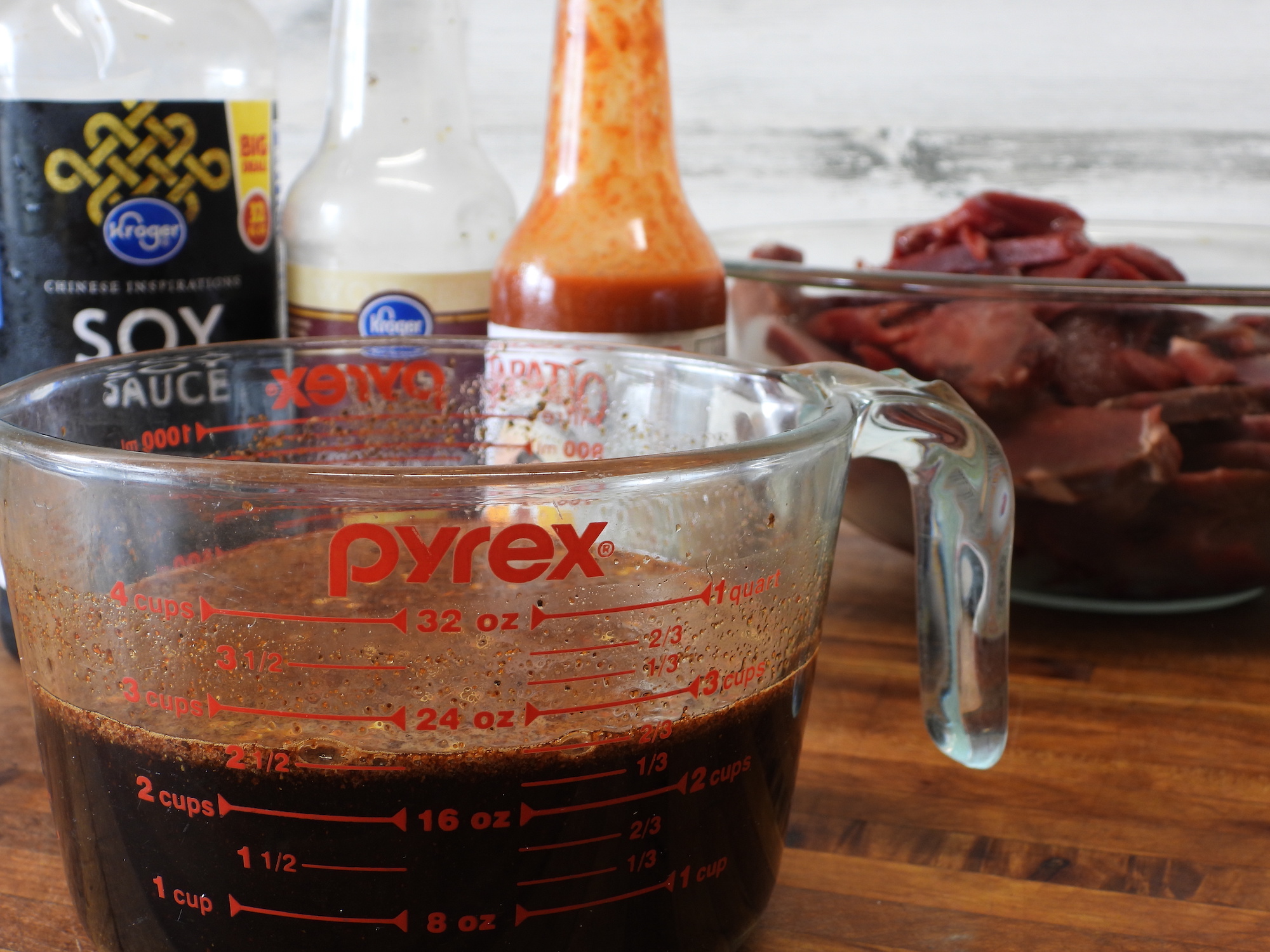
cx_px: 635
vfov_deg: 30.9
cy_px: 476
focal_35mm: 47
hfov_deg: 40.4
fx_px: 1724
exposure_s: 1/30
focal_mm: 8.5
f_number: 3.2
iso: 100
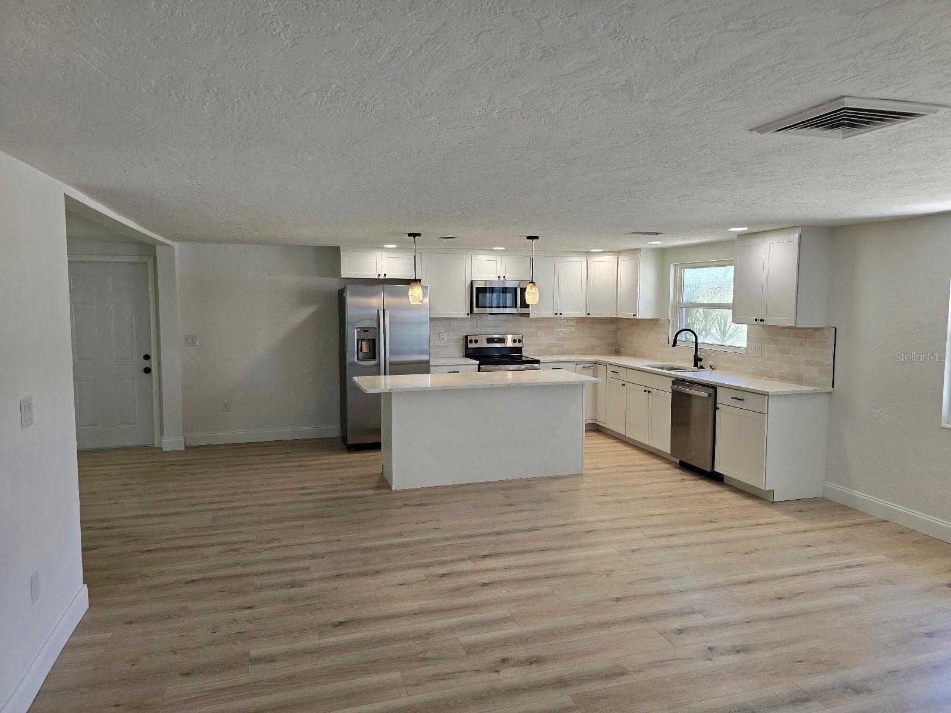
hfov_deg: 73.9
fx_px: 632
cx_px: 476
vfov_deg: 58.9
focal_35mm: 23
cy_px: 356
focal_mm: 6.3
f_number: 1.7
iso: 80
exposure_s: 1/120
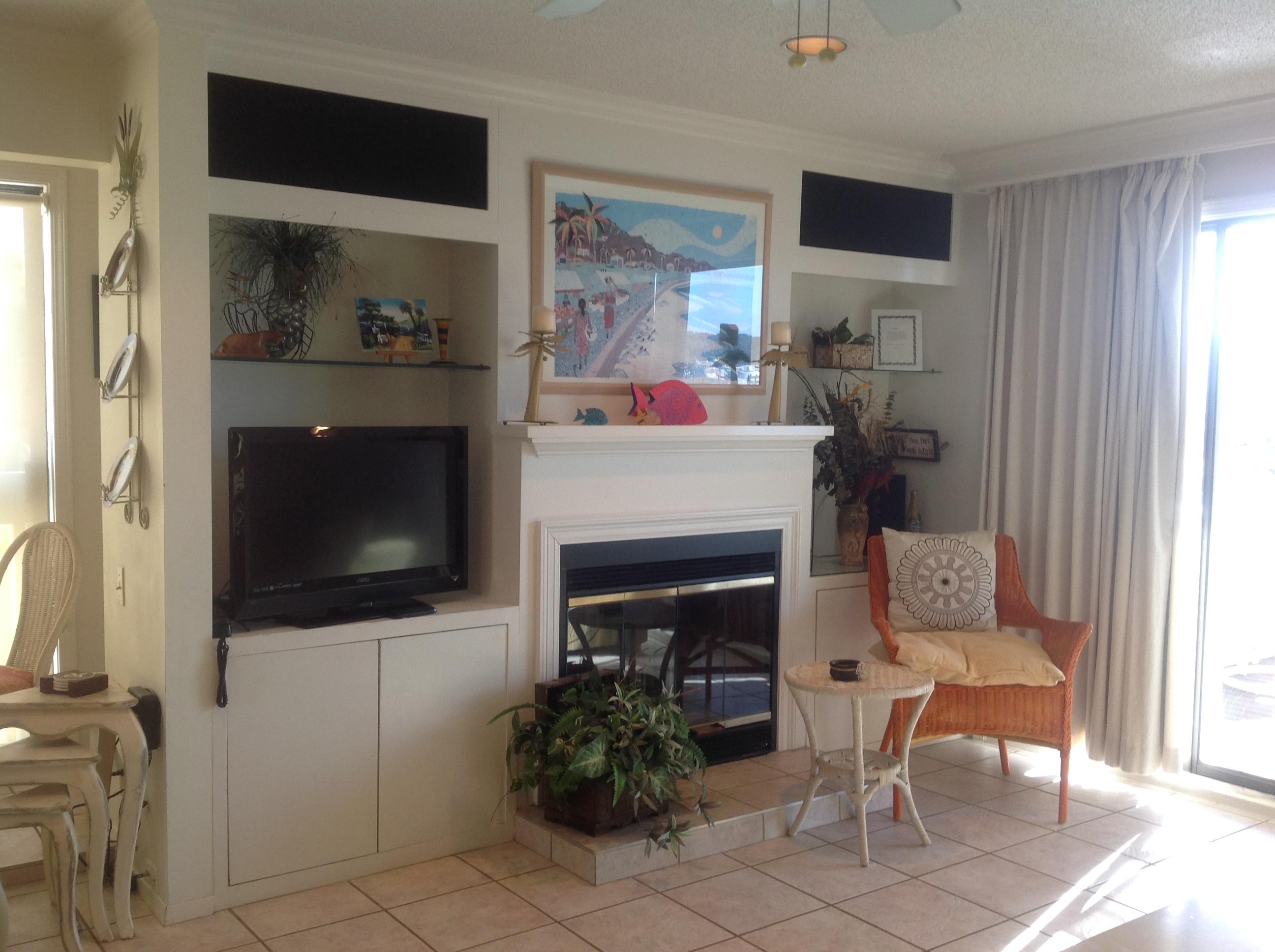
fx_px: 1287
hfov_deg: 52.7
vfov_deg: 40.6
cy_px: 476
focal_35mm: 35
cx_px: 638
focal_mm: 4.28
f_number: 2.4
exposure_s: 1/40
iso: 50
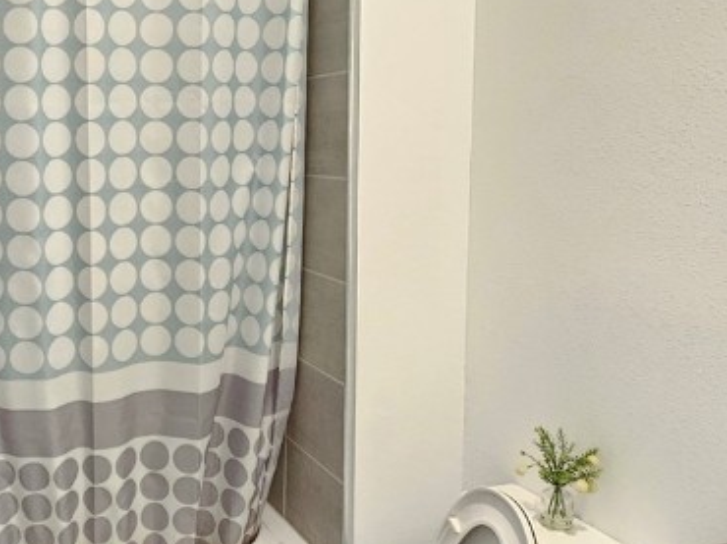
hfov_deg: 49.2
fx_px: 756
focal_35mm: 36
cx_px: 177
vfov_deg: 39.5
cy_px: 226
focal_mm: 2.2
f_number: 2.2
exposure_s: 1/30
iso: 400
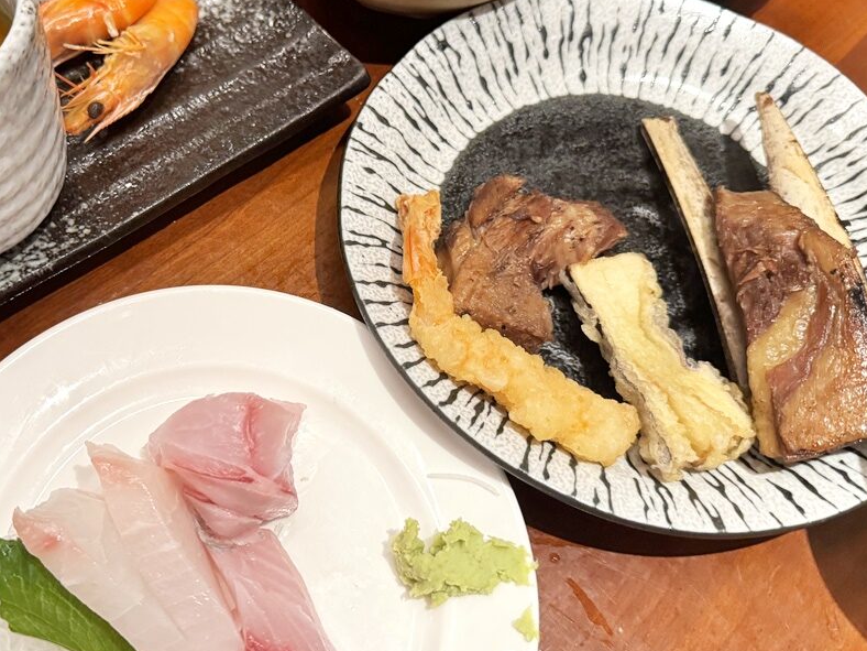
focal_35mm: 39
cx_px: 281
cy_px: 271
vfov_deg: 36.7
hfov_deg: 47.0
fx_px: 977
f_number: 1.78
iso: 500
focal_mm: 6.76
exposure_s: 1/60
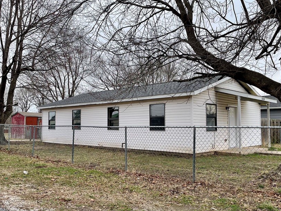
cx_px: 143
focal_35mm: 33
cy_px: 116
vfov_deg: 42.9
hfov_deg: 55.4
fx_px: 268
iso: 32
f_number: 1.6
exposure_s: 1/1052
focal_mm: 4.2
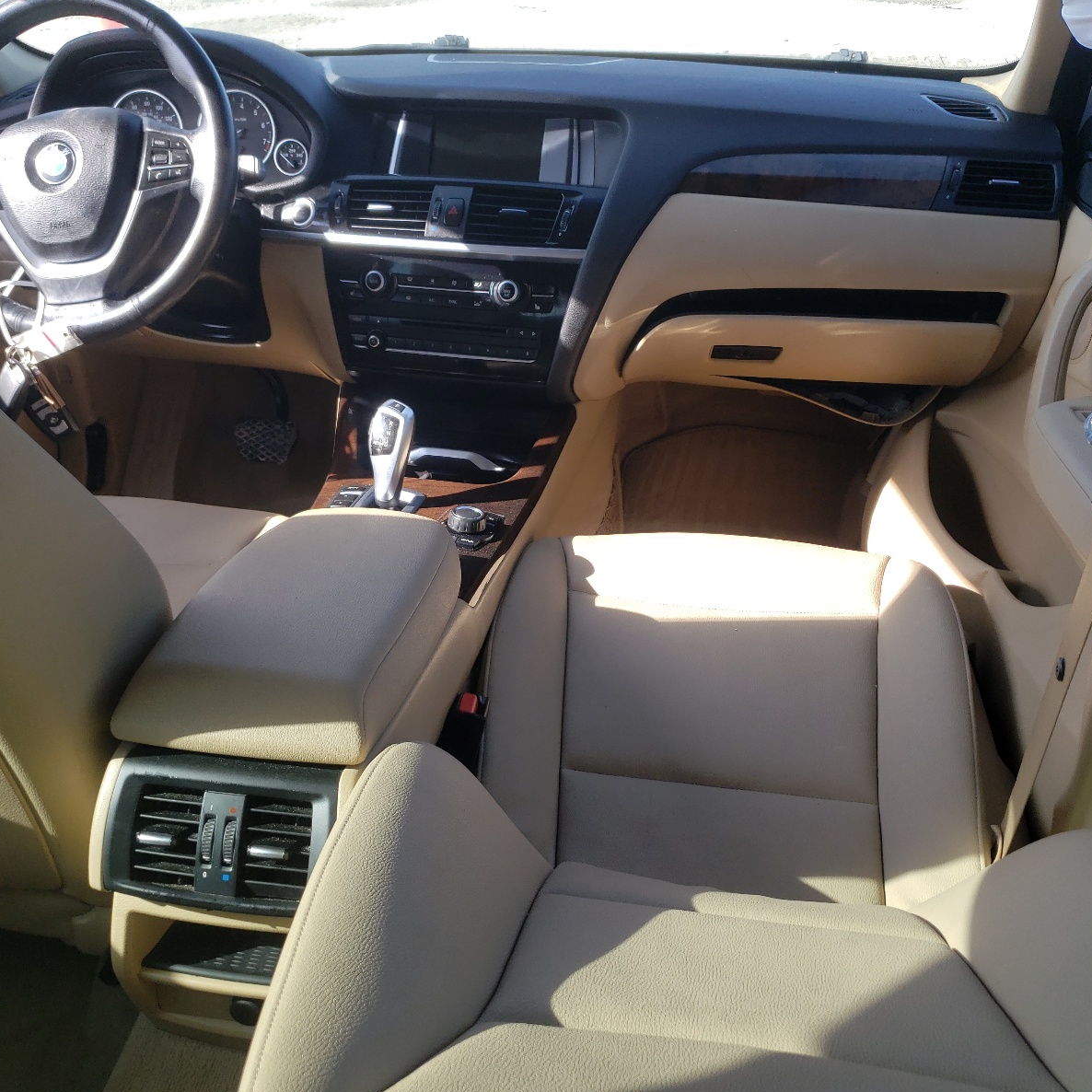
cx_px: 516
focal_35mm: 31
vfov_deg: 52.5
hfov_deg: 52.5
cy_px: 552
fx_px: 1106
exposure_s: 1/455
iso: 50
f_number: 1.5
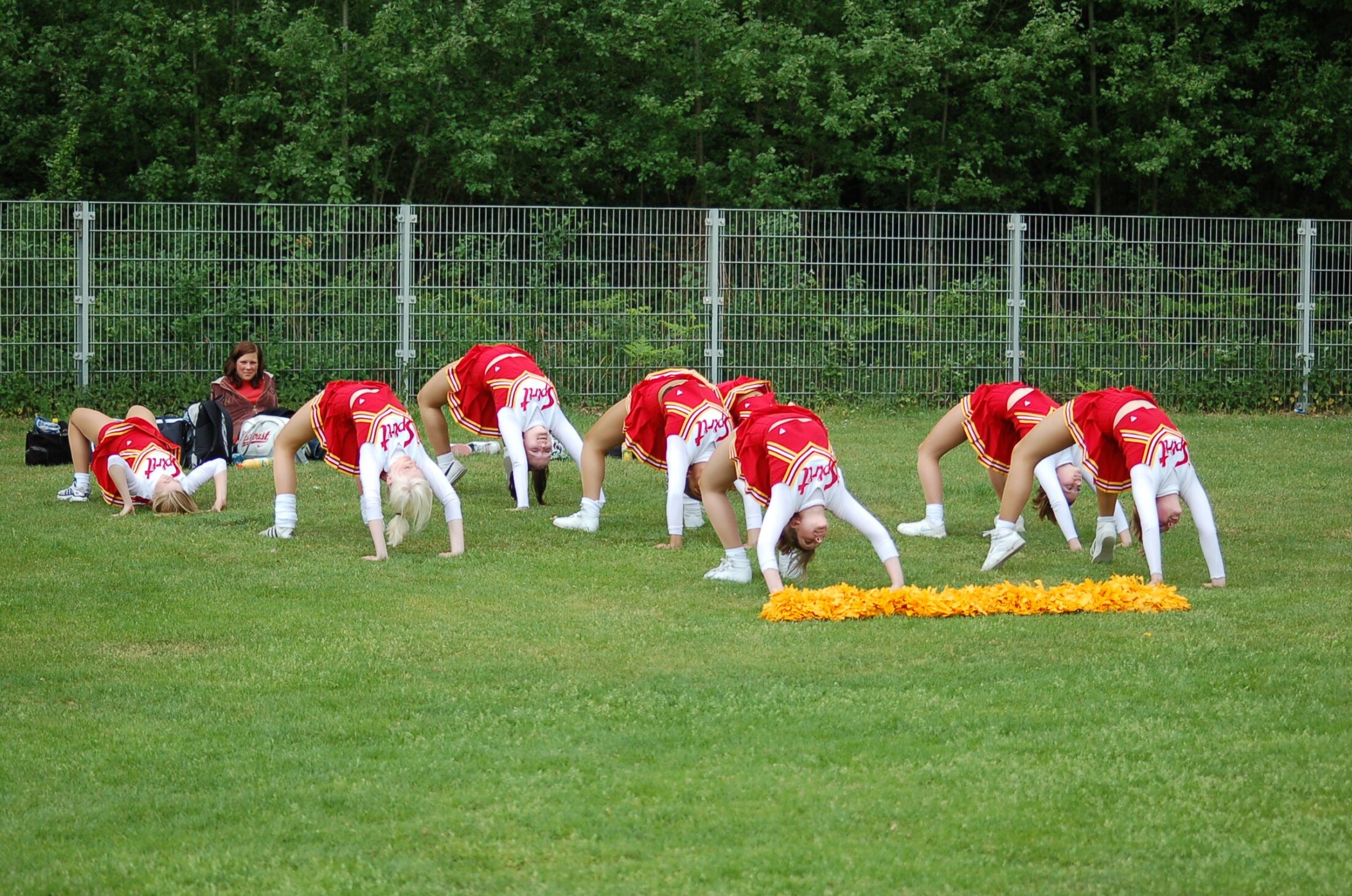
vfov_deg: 13.0
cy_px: 448
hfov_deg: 19.5
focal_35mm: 105
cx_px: 676
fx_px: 3936
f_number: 4
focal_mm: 70
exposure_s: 1/1000
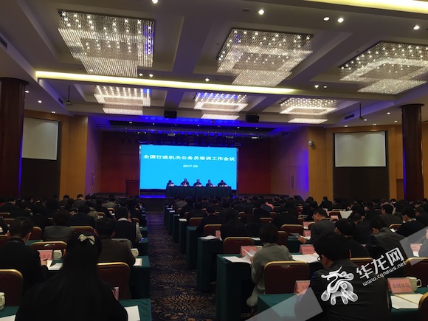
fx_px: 359
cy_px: 160
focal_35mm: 29
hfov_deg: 61.7
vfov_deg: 48.2
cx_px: 214
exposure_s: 1/33
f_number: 2.2
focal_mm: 4.15
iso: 80
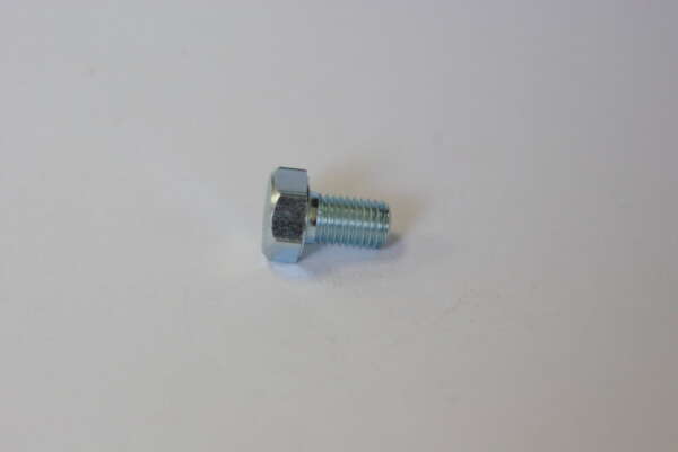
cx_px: 339
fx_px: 2260
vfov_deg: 11.4
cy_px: 226
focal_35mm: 120
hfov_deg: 17.1
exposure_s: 1/30
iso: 800
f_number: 8
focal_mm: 80
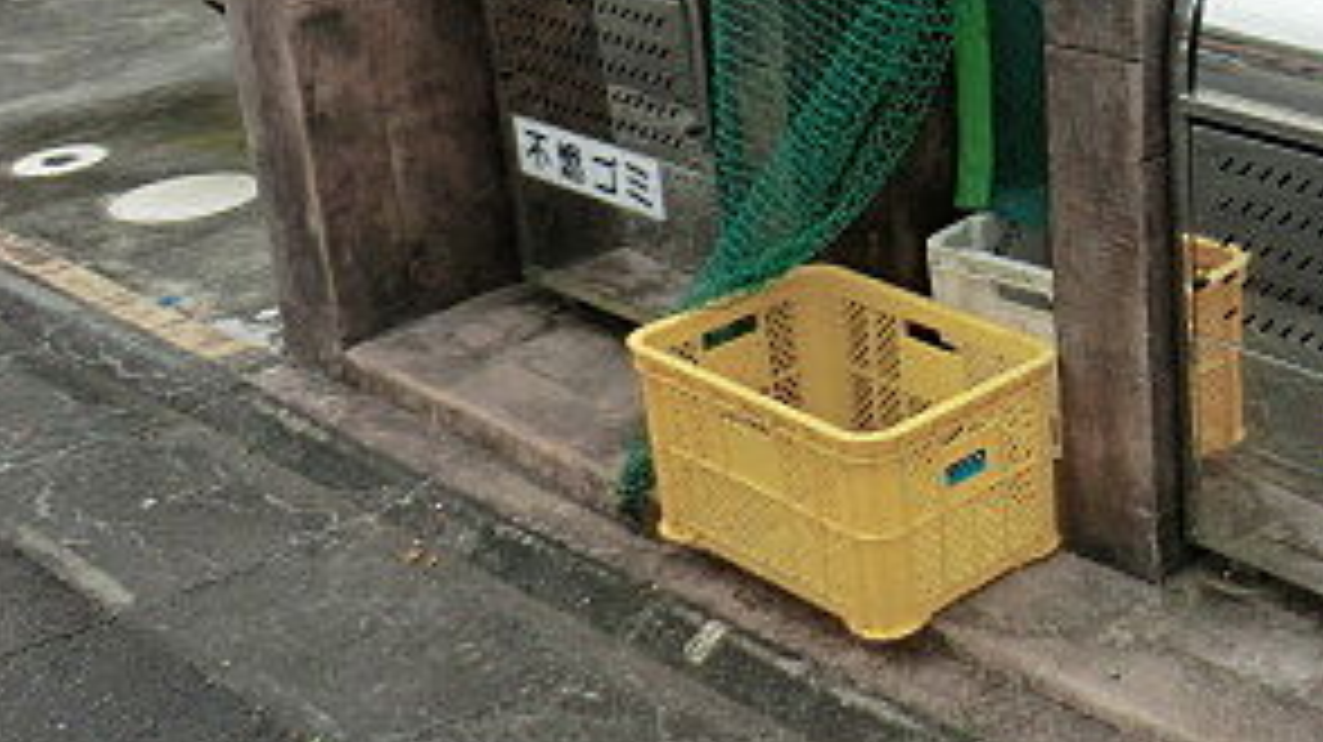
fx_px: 1999
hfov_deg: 33.6
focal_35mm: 57
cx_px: 1314
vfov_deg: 20.8
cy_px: 153
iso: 100
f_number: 3.2
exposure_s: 1/60
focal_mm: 4.3
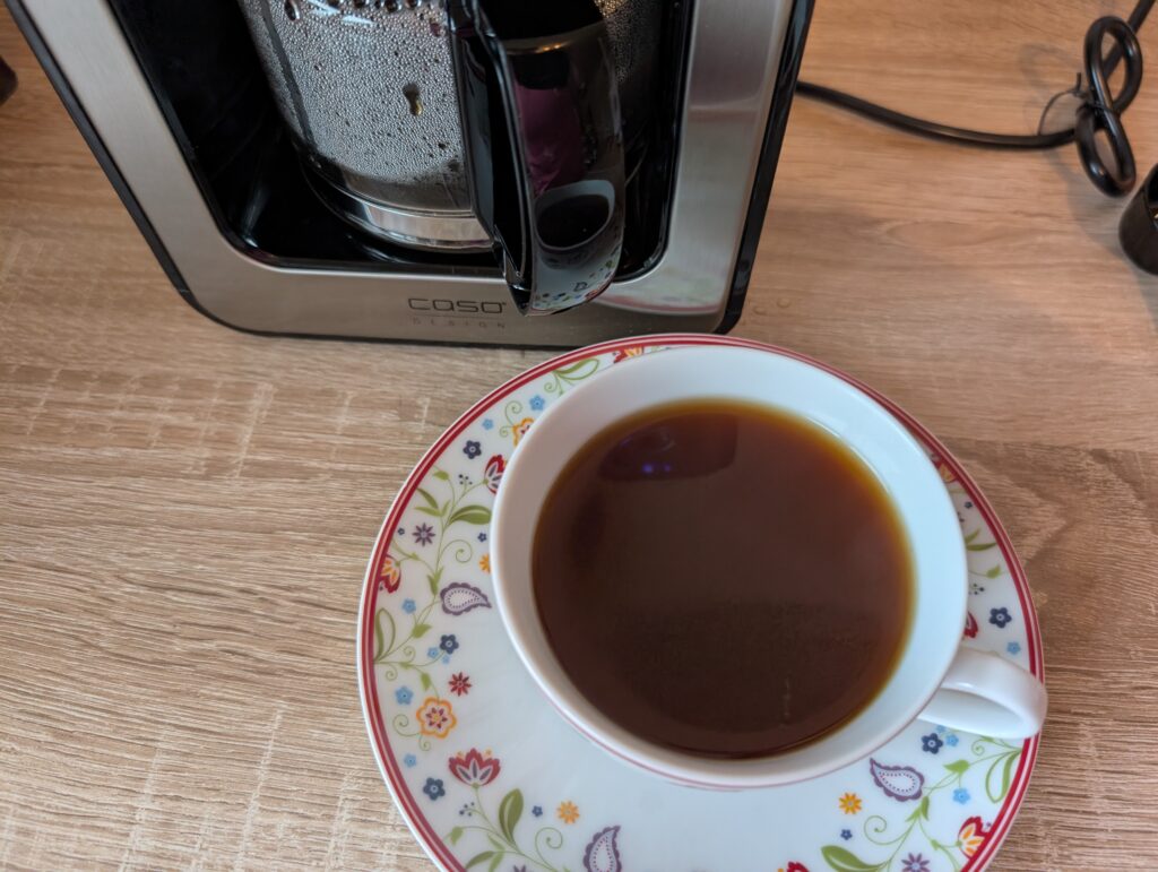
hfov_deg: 71.5
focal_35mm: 24
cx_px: 579
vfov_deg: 56.9
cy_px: 436
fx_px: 804
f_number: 1.68
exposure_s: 1/100
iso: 489
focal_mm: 6.9
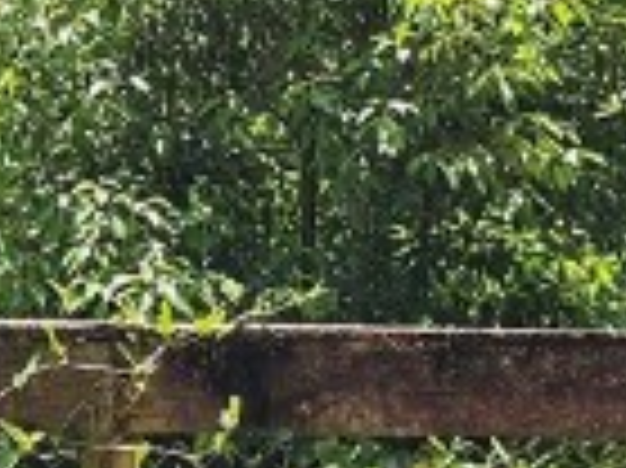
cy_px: -184
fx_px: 3072
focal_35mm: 170
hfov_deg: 11.6
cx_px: 144
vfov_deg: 8.6
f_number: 1.7
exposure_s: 1/300
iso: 10
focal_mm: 6.3
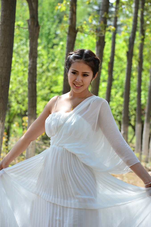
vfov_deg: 16.1
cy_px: 114
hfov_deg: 10.7
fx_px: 806
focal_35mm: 128
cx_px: 76
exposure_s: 1/1250
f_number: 5.6
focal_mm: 85
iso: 720
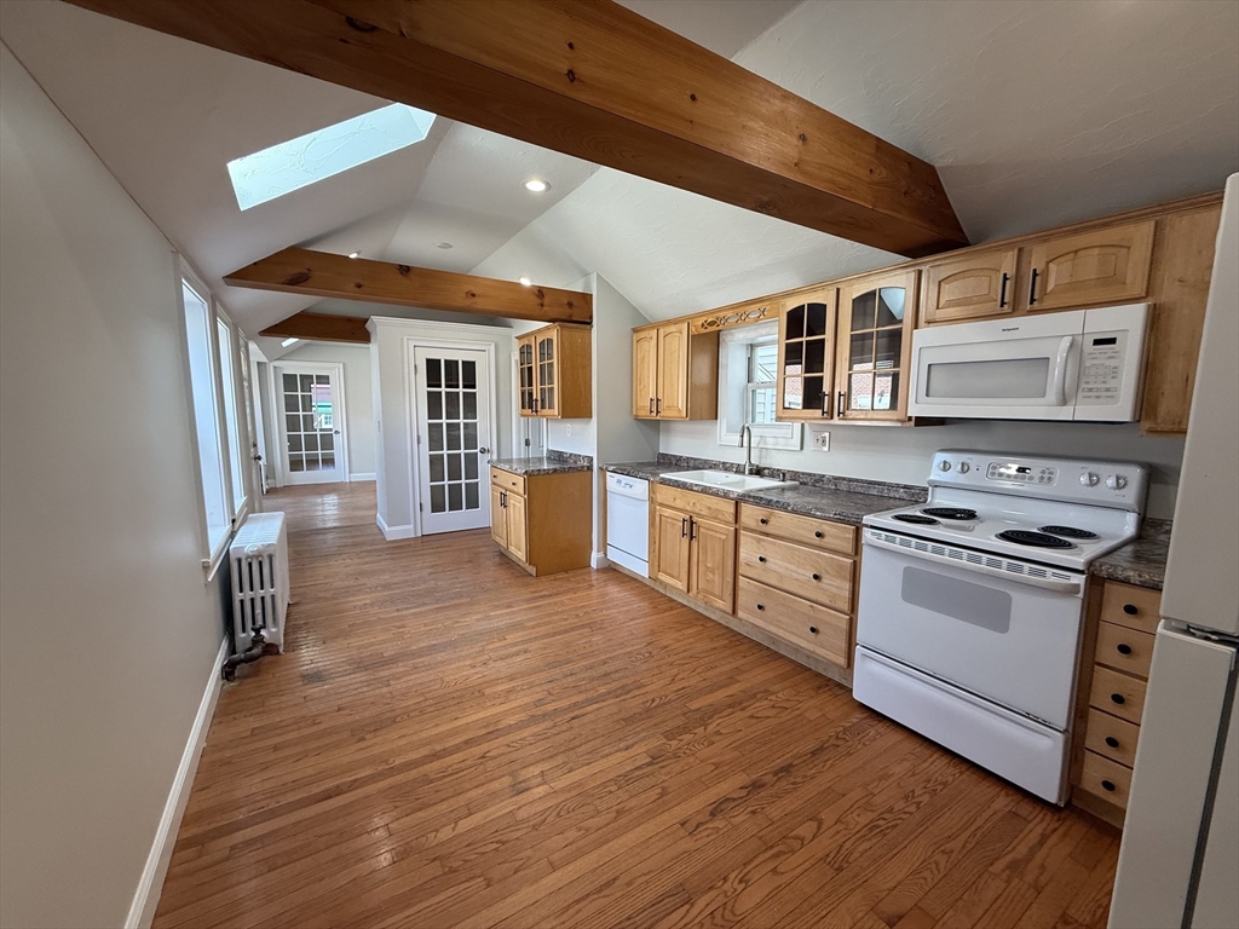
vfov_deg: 85.7
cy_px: 464
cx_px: 620
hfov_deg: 102.1
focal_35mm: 14
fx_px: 501
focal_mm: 2.22
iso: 125
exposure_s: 1/120
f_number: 2.2
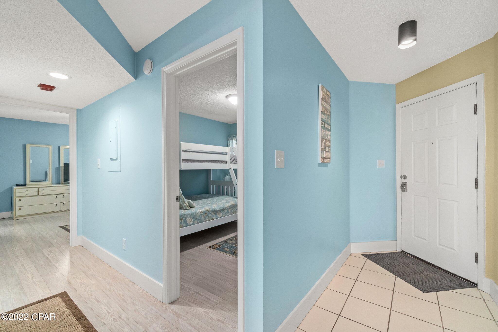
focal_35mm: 15
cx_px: 249
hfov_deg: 100.4
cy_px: 166
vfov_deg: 77.3
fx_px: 207
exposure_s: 1/3
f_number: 8
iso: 800
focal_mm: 10
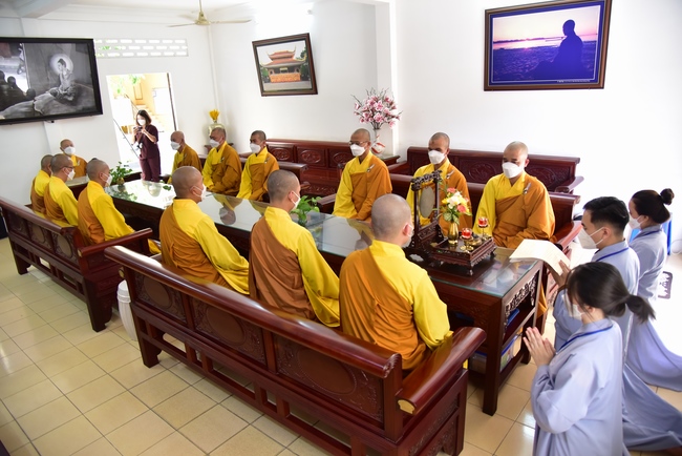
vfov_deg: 53.2
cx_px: 341
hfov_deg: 73.7
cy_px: 228
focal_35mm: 24
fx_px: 455
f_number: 4
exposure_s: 1/80
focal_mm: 24
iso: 1600
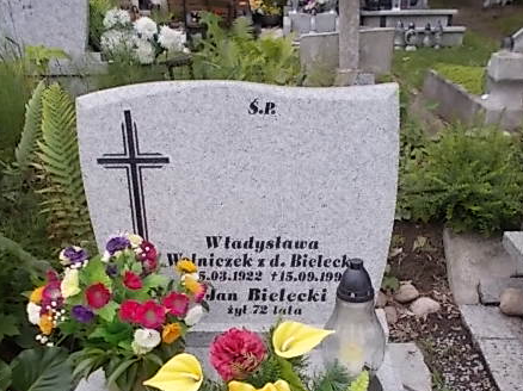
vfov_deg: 37.1
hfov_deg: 49.0
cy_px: 275
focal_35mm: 38
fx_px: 574
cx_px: 281
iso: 80
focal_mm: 4.6
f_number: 3.2
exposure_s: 1/250
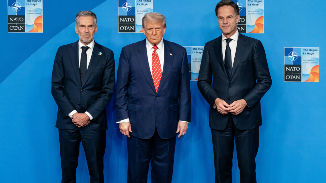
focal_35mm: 208
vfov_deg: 5.8
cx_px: 163
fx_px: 1798
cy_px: 93
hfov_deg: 10.4
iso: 3200
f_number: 4
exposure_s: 1/400
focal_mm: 198
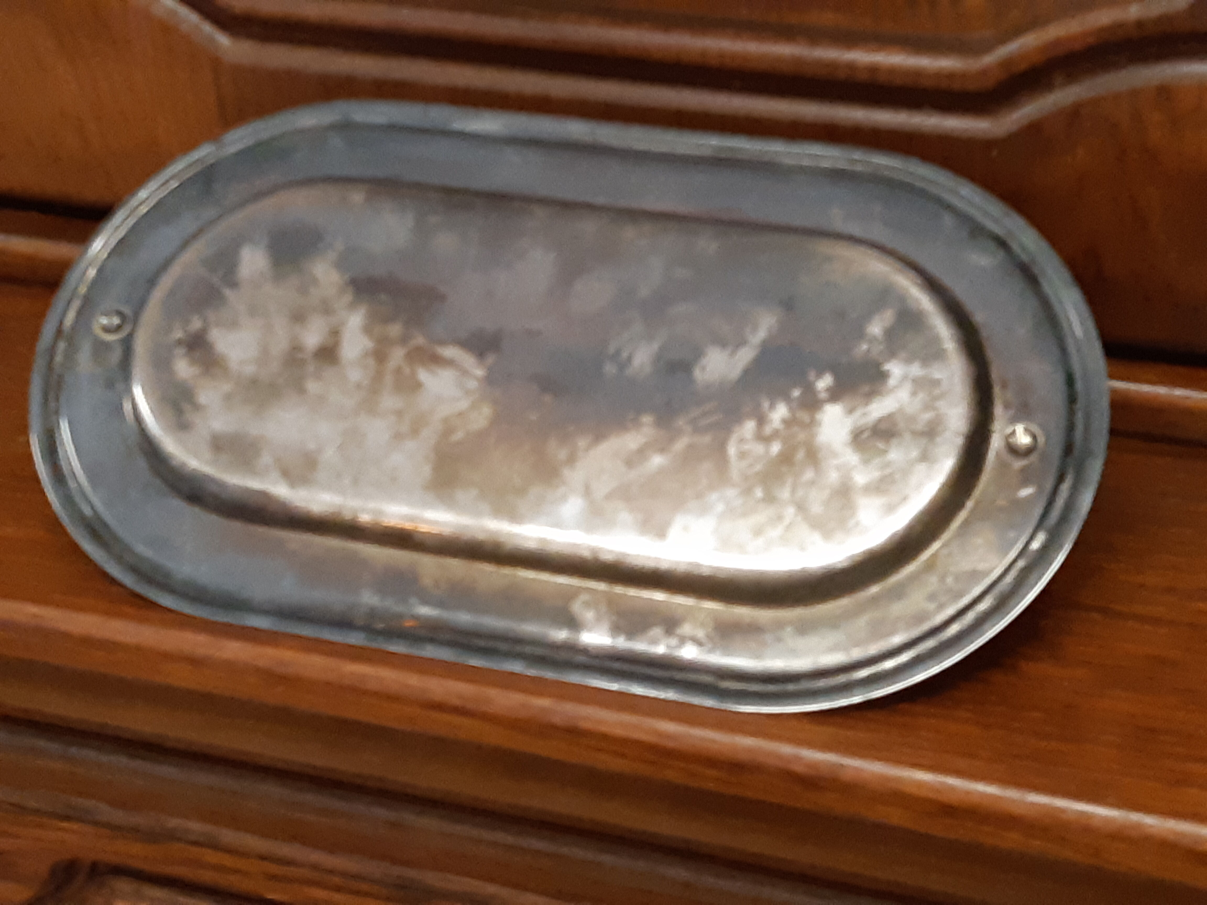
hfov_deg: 67.3
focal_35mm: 26
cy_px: 452
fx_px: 907
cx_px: 604
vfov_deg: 53.1
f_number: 1.7
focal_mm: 3.93
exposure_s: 1/25
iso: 250
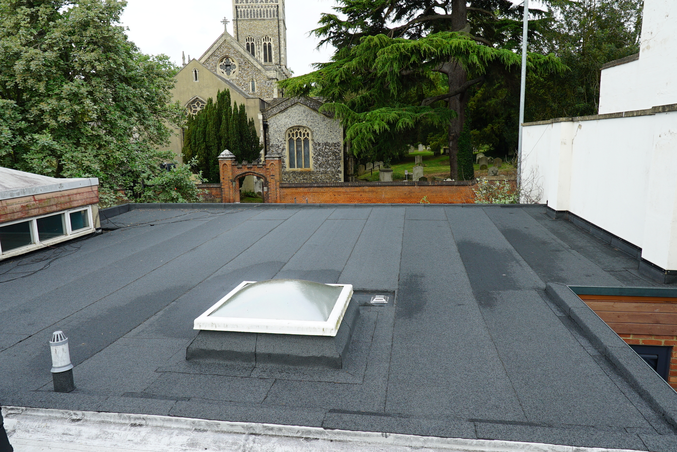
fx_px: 451
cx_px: 338
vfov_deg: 53.2
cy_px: 226
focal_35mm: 24
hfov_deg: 73.7
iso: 100
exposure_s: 1/80
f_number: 8
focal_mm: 16
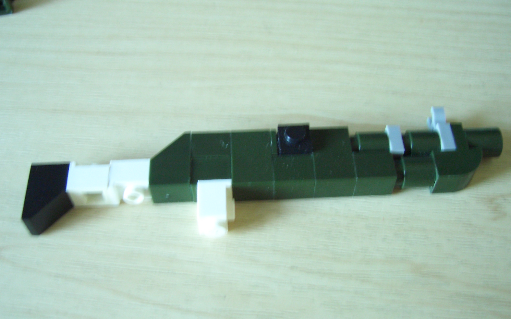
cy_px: 180
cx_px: 258
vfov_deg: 30.5
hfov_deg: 47.2
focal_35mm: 42
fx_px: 585
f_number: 2.8
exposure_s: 1/13
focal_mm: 8
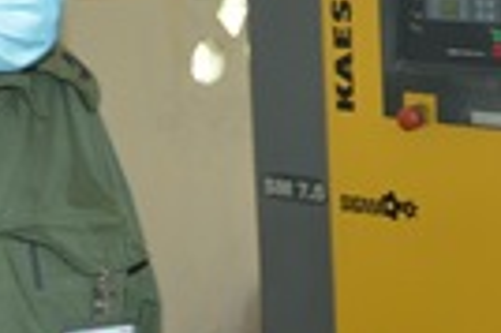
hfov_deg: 15.9
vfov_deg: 10.6
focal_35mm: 129
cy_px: 43
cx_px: 217
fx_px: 1793
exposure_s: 1/60
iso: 200
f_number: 3.5
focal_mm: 18
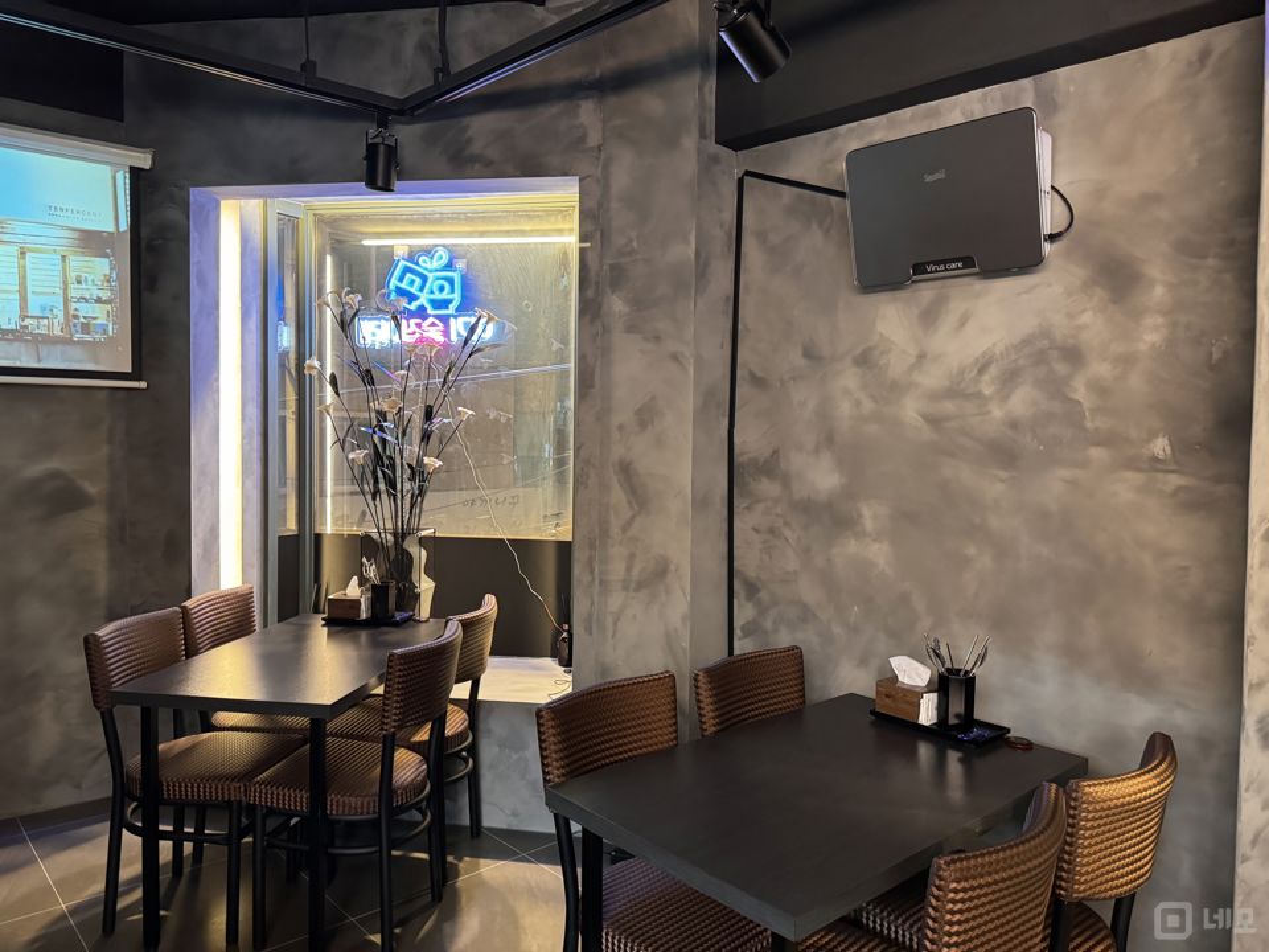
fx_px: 880
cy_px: 476
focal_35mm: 24
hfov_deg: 71.6
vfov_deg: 56.8
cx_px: 634
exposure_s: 1/60
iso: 800
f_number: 1.78
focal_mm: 6.76
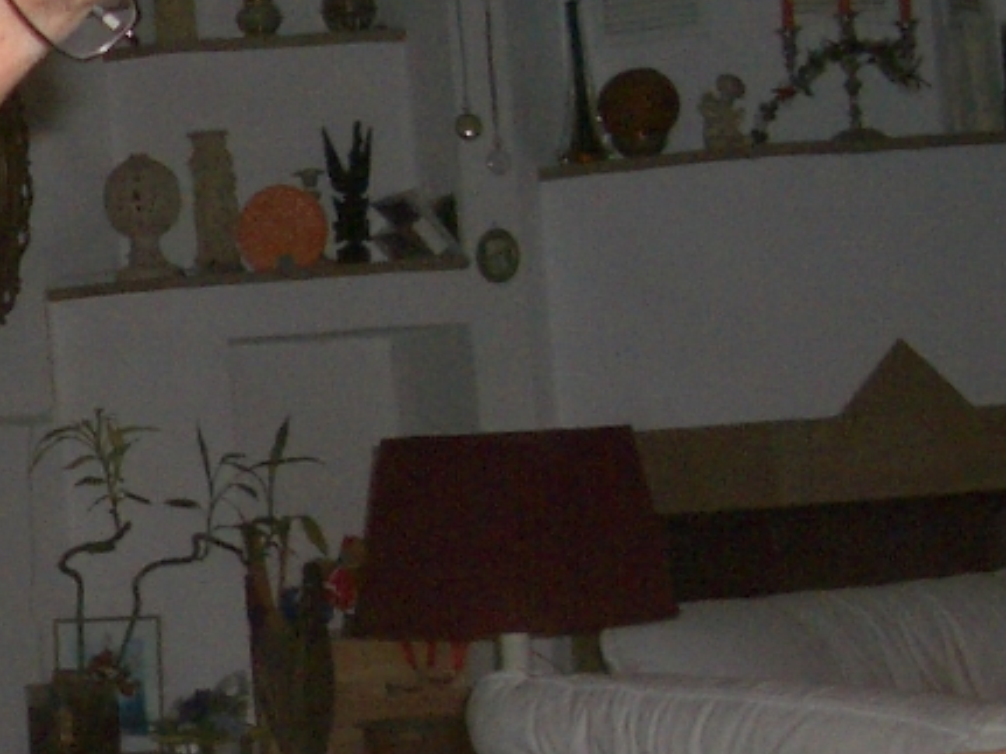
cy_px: 558
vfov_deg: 11.4
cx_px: -266
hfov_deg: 14.6
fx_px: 3777
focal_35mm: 130
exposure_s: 1/60
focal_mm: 5.8
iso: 100
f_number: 2.6
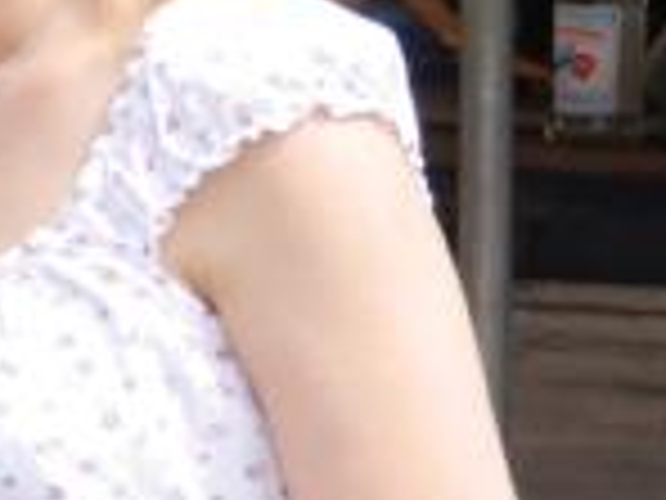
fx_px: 12083
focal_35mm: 628
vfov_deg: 2.4
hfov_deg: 3.1
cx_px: 1548
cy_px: 153
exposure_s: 1/320
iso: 200
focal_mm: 58
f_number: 5.6
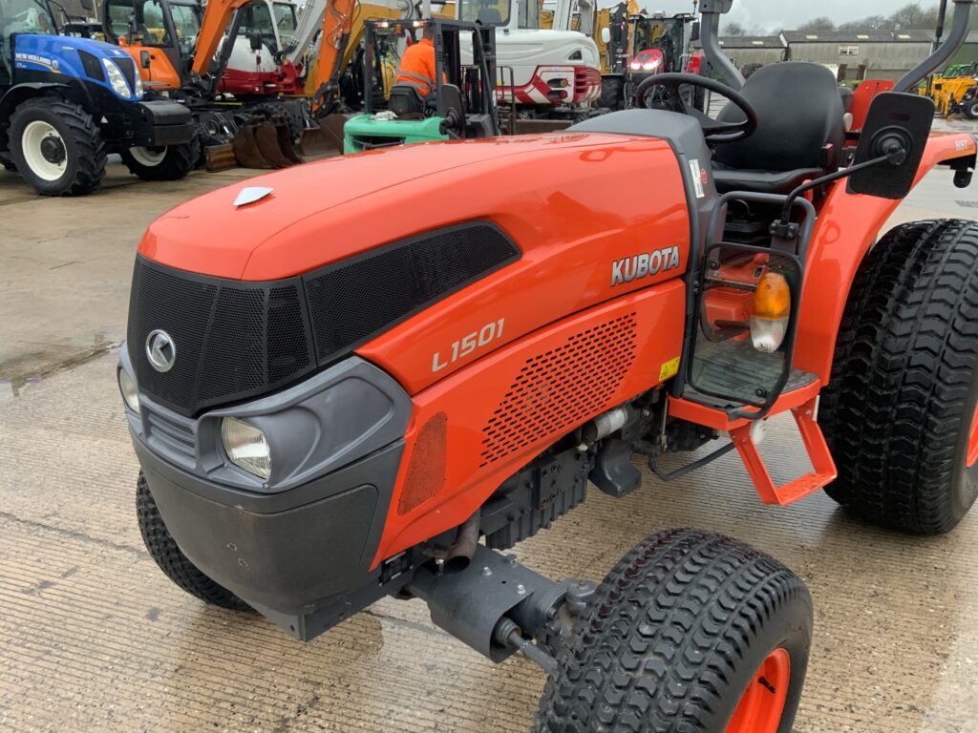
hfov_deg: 61.7
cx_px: 489
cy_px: 366
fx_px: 819
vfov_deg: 48.2
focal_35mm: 29
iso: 64
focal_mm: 3
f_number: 1.8
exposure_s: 1/122
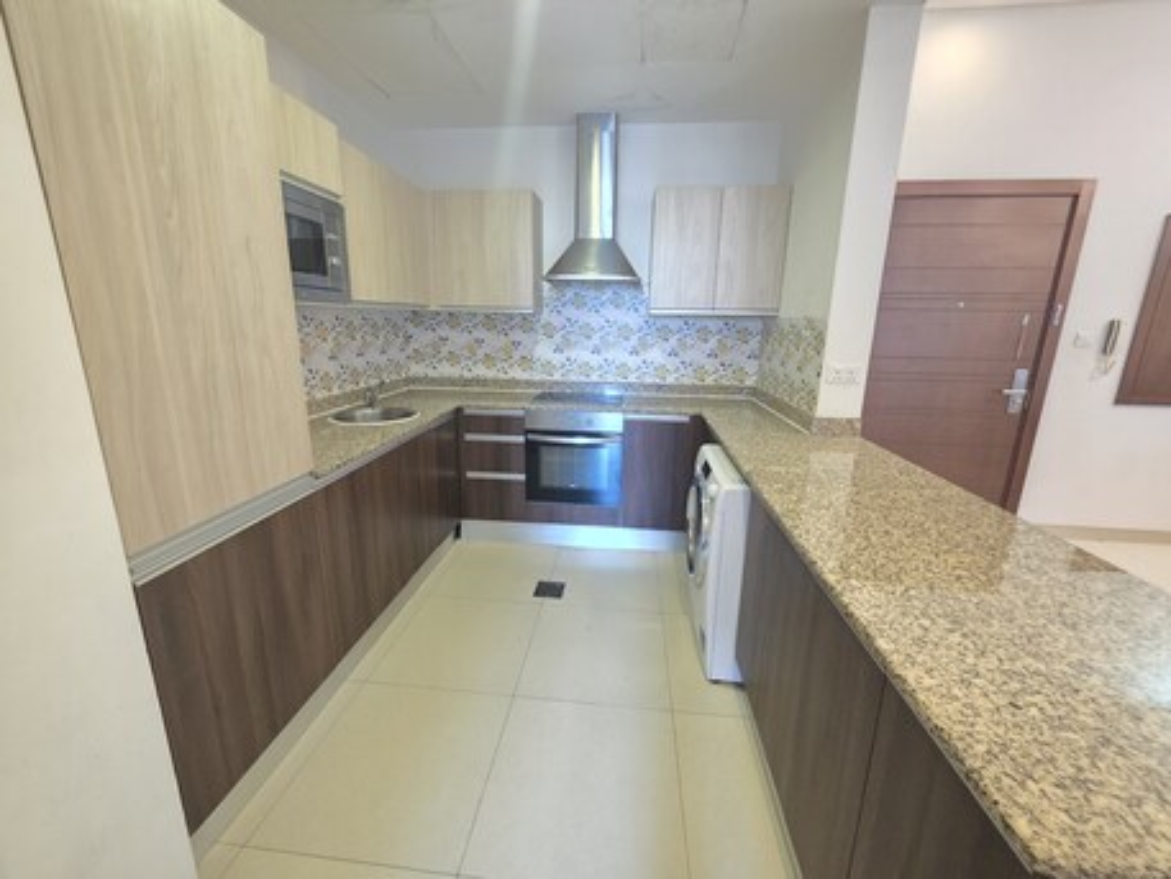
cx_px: 586
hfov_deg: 106.2
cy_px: 440
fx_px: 440
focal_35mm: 13
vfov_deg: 89.9
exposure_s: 1/40
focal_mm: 2.2
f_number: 1.9
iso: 1000
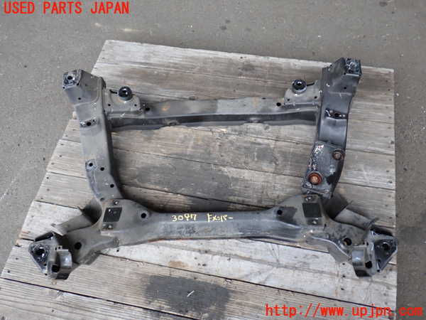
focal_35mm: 32
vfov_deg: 44.2
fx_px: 394
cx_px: 213
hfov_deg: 56.8
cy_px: 160
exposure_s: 1/80
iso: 100
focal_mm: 5.79
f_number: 2.4
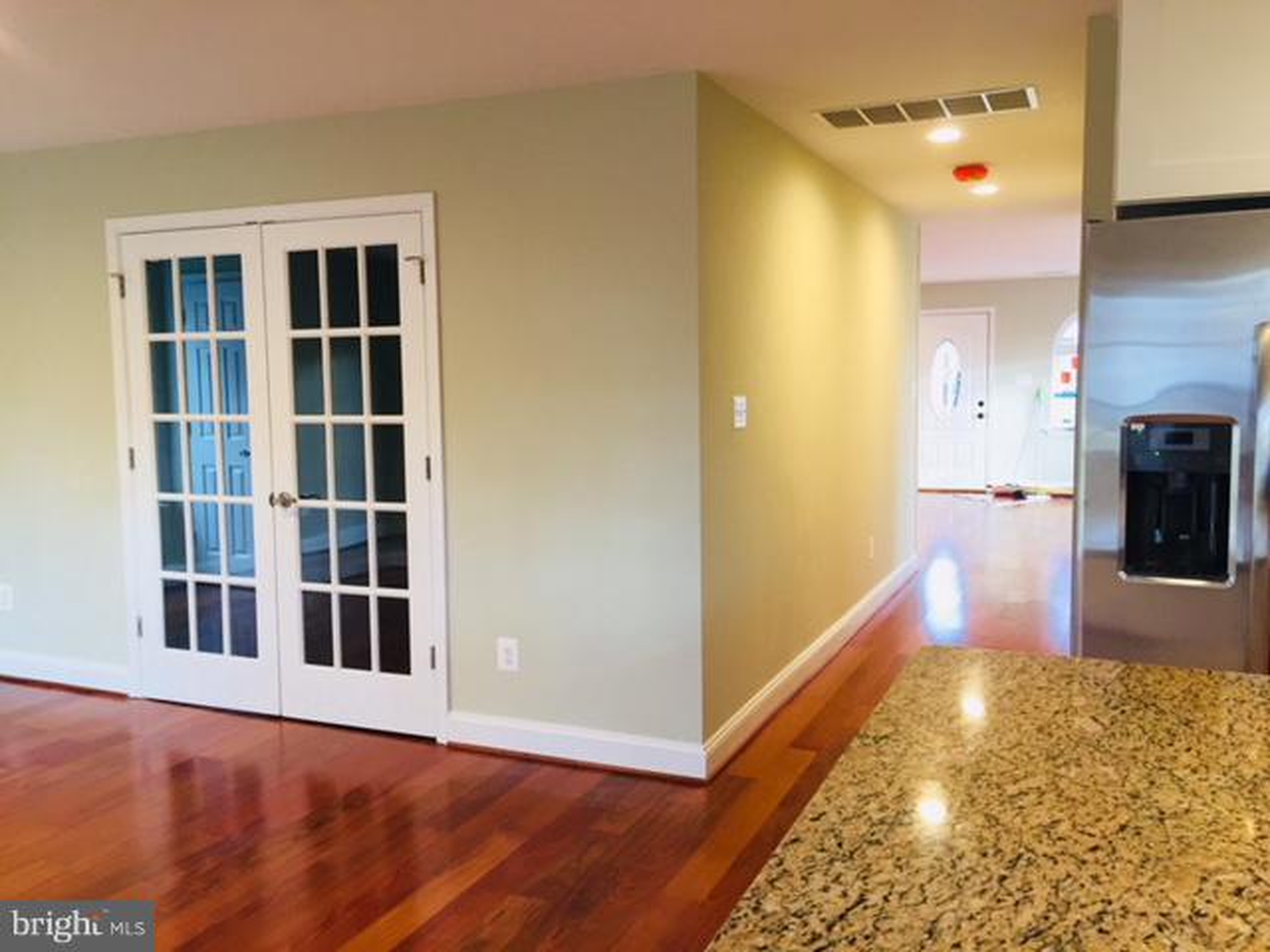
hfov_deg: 61.7
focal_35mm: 29
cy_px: 476
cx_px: 635
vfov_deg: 48.2
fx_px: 1064
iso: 100
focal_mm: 4.15
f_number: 2.2
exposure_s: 1/30
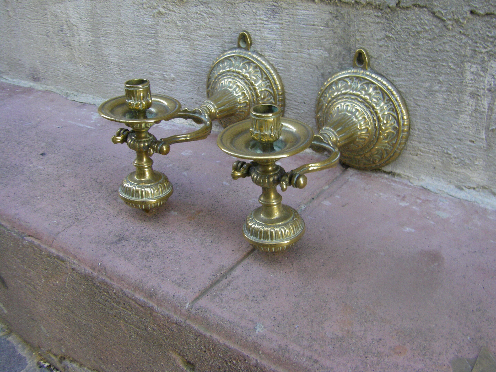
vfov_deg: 33.6
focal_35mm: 43
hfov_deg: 43.8
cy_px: 162
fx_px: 616
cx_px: 278
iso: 200
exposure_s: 1/50
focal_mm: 6.3
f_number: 3.5
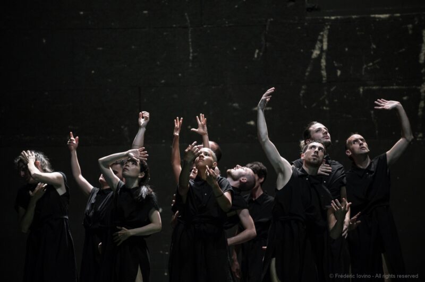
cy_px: 141
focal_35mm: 200
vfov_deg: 6.9
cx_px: 212
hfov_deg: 10.3
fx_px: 2359
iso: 4000
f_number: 2.8
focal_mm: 200
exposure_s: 1/160
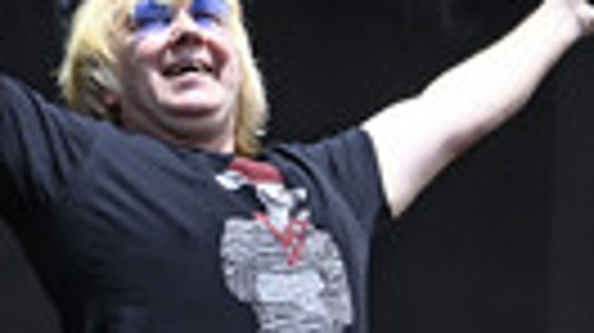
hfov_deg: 7.1
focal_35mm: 304
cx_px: 191
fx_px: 4784
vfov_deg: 4.0
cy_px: 346
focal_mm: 85
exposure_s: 1/320
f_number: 5.6
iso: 800
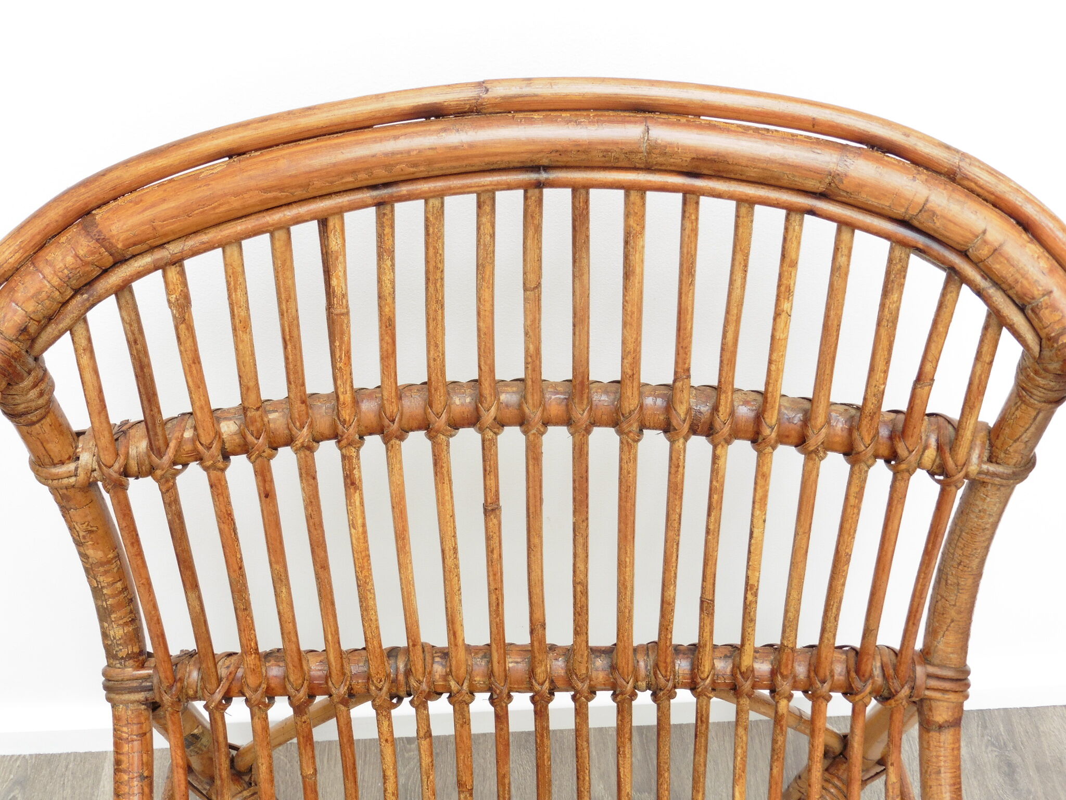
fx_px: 1047
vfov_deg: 41.8
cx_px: 533
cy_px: 400
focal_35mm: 34
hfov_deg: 54.0
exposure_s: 1/30
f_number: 4.5
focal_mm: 6.1
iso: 100
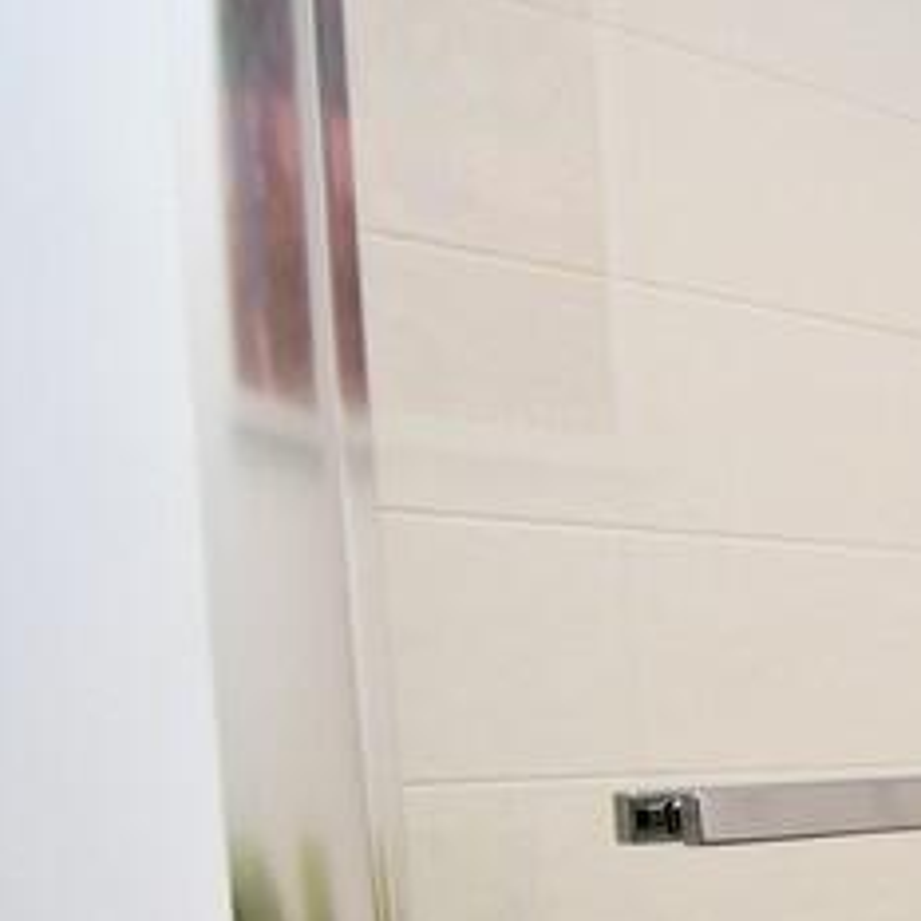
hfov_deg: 18.1
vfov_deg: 29.3
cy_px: 836
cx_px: 1921
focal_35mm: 56
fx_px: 1686
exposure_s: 1/100
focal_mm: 10
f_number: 5
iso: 800
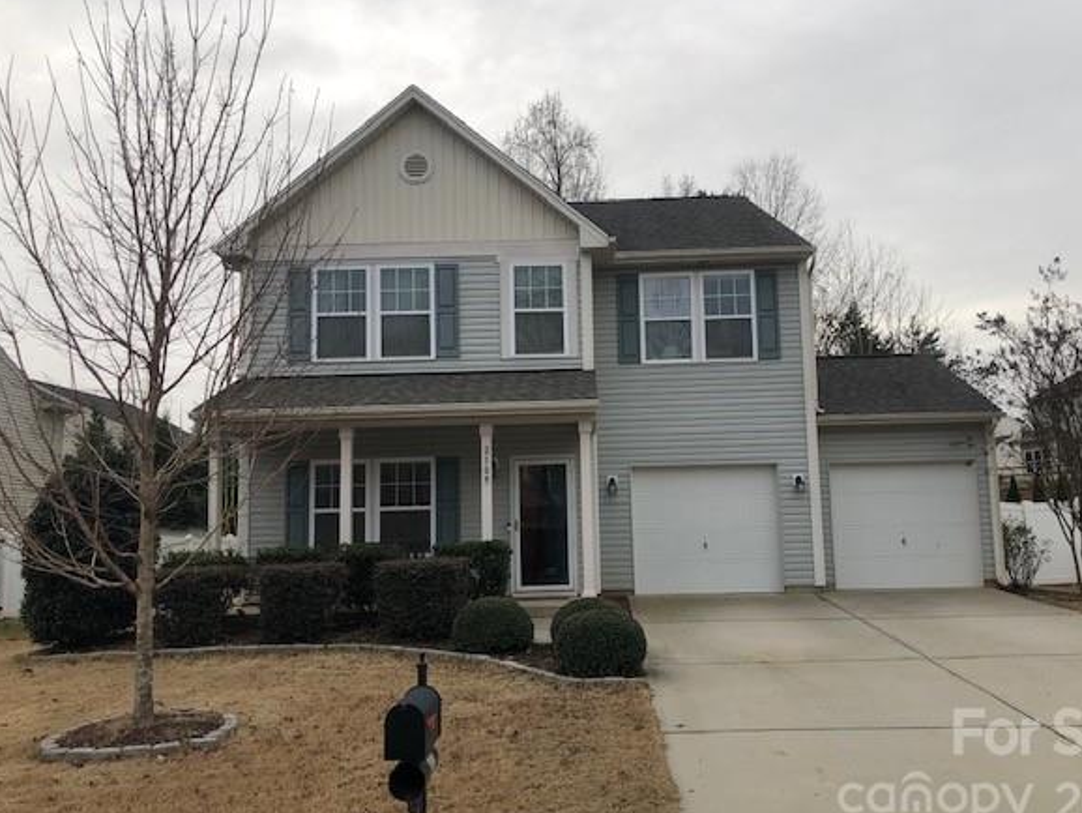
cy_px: 429
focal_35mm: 31
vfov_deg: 45.5
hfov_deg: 58.2
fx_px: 969
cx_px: 590
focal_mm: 3.99
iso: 20
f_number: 1.8
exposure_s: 1/183
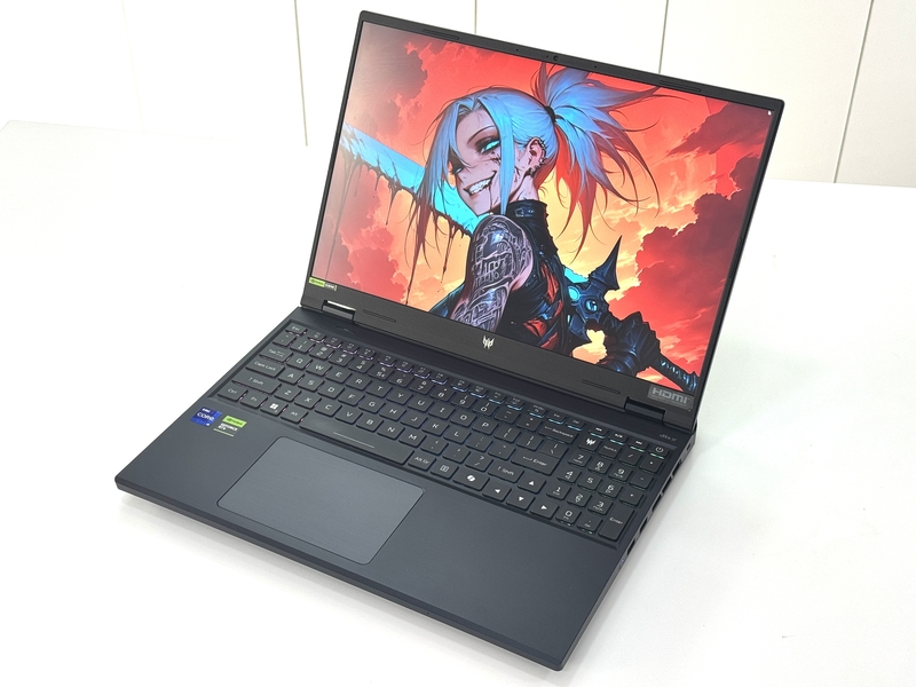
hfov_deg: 39.7
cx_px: 458
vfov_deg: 30.3
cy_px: 344
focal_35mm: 48
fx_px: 1270
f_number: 1.78
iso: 50
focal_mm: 6.76
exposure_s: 1/161
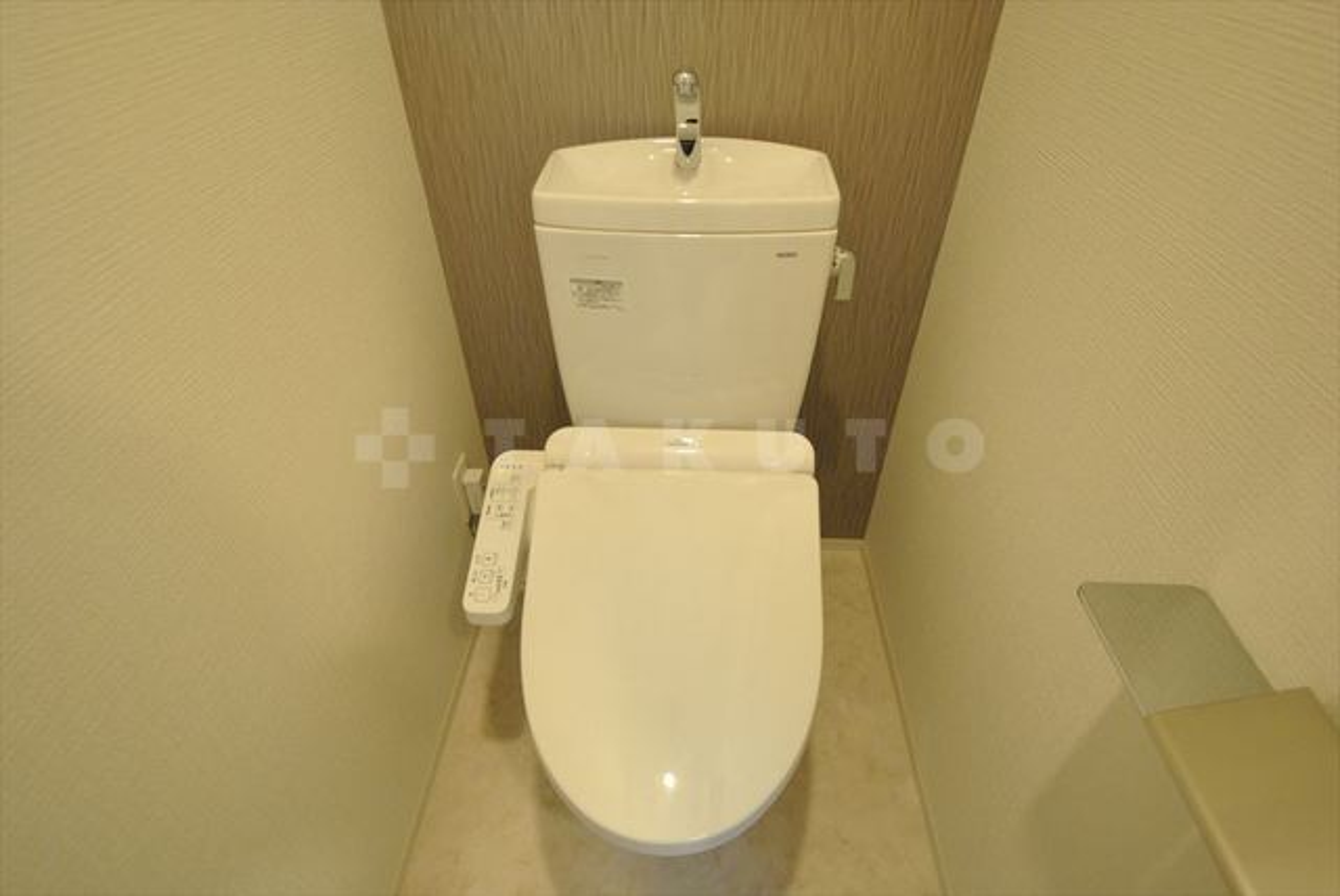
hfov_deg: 89.9
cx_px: 670
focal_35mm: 18
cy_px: 448
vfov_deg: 67.5
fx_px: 671
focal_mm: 12
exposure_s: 1/40
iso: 800
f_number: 5
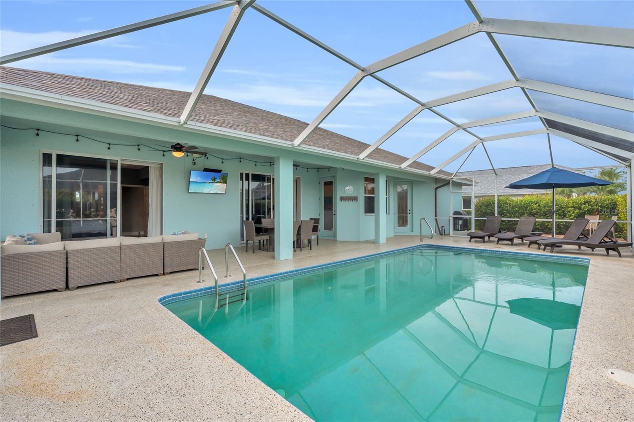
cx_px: 317
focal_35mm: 16
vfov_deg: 73.7
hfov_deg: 96.7
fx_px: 282
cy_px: 211
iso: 200
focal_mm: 16
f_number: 9
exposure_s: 1/125
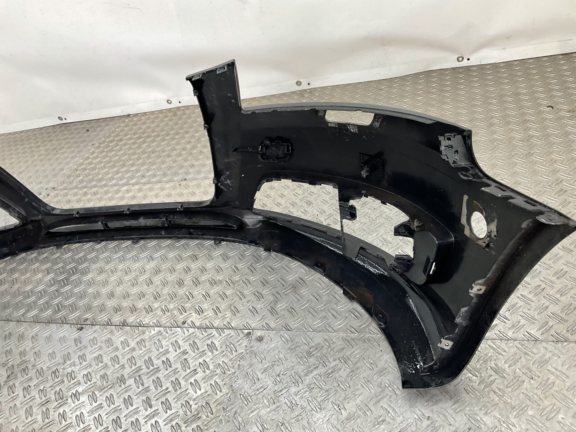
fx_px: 483
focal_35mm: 29
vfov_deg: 48.2
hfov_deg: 61.7
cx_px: 288
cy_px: 216
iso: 25
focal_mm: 3
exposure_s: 1/120
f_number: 1.8
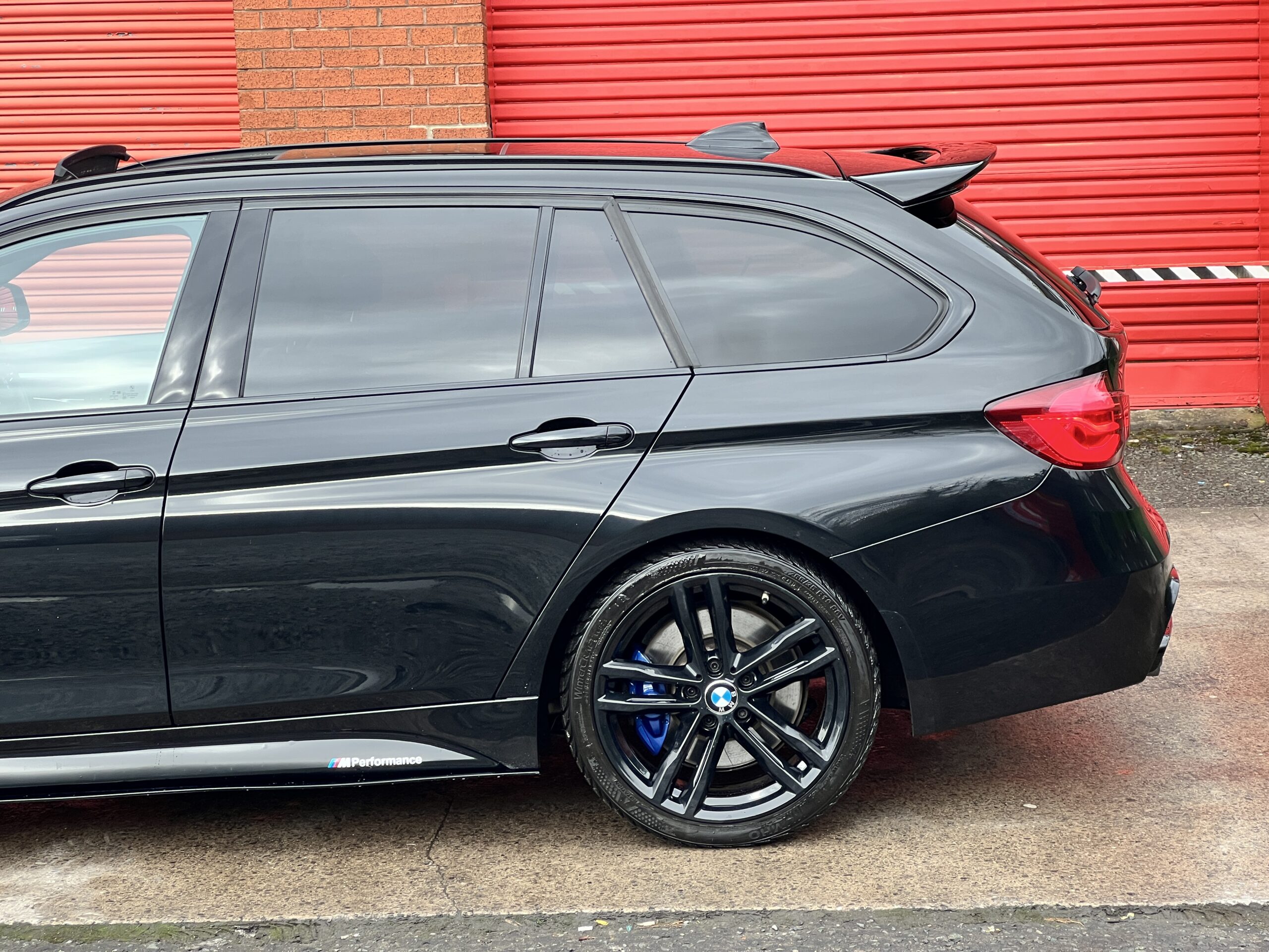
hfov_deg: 25.3
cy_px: 476
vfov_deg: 19.1
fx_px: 2823
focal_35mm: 77
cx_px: 634
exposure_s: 1/99
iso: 64
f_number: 2.8
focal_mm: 9
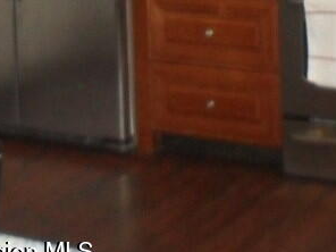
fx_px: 1174
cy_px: -145
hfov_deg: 16.1
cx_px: 296
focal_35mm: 121
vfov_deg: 11.6
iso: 320
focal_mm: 6.3
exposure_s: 1/45
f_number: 3.2
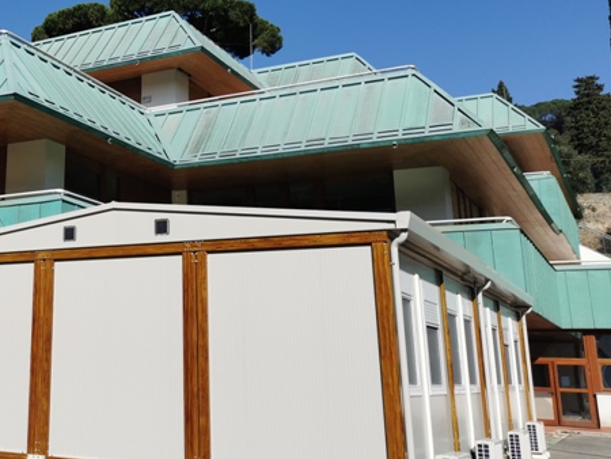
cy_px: 145
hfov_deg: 37.4
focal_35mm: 48
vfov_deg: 30.0
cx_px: 75
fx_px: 848
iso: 50
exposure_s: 1/4808
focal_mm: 5.58
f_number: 1.8
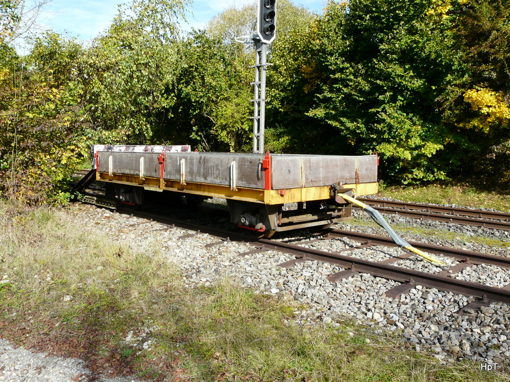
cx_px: 255
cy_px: 191
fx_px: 457
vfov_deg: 45.4
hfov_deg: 58.4
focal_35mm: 31
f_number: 5.6
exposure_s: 1/200
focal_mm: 5
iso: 100
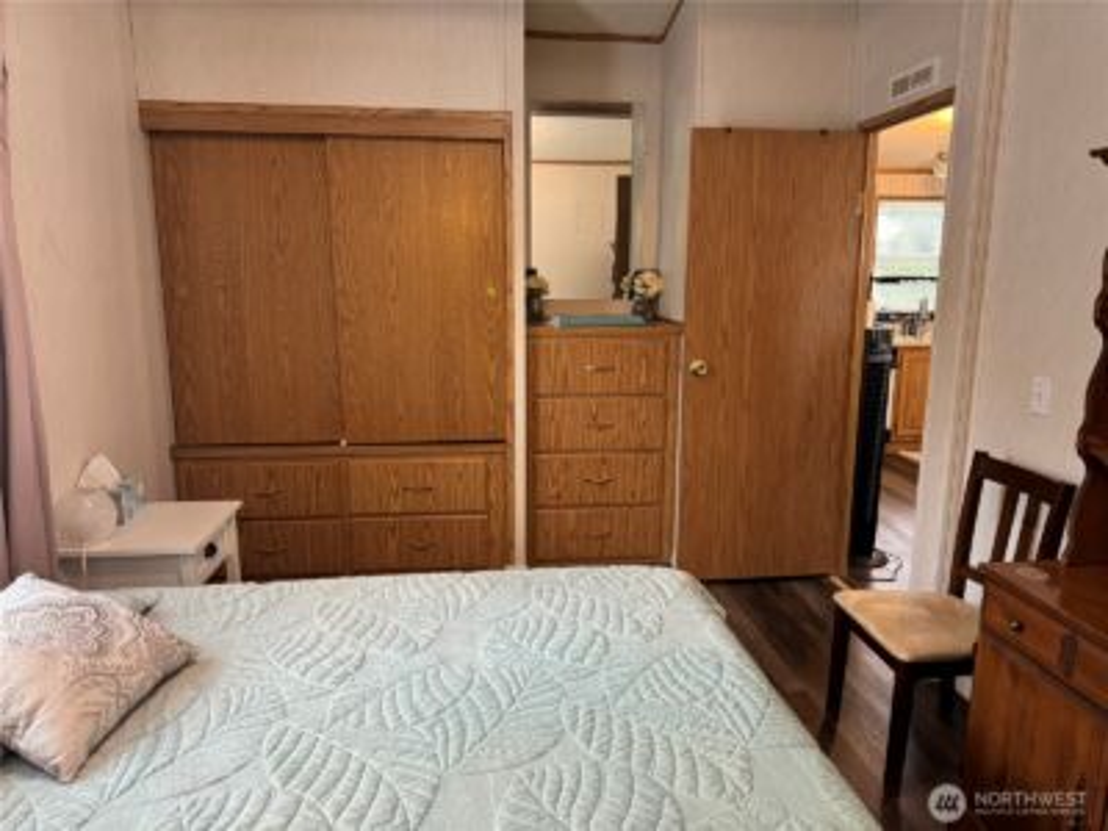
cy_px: 416
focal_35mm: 24
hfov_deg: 71.6
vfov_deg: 56.8
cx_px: 554
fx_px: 768
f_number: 1.78
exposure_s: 1/60
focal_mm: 6.76
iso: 200
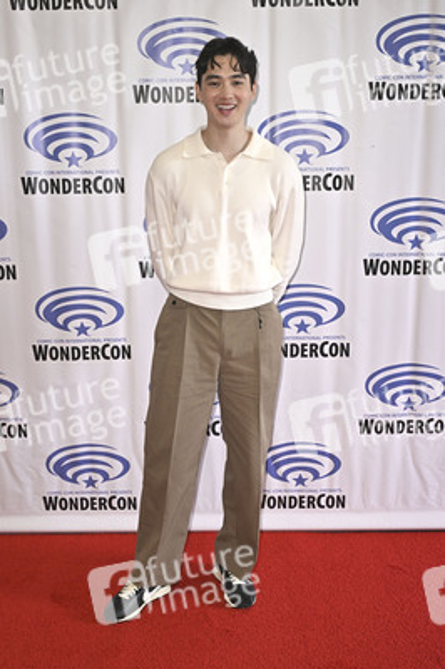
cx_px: 222
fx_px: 669
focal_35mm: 36
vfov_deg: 53.2
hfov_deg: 36.8
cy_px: 334
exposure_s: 1/250
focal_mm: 36
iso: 1250
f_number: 5
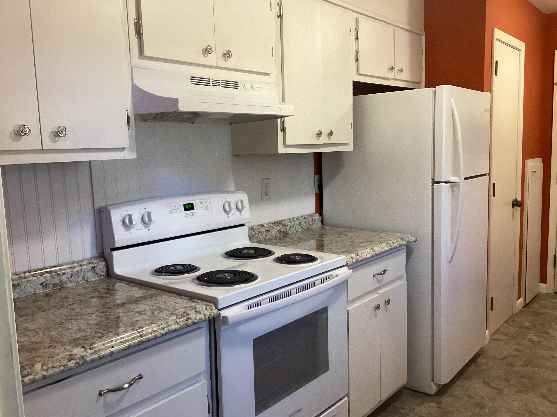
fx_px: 499
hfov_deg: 58.4
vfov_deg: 45.4
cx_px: 278
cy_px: 208
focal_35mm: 31
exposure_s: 1/50
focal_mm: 3.3
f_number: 2.4
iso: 200
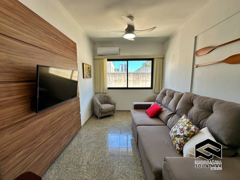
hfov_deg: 102.1
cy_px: 90
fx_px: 97
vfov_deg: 85.7
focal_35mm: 14
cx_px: 120
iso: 40
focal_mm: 2.22
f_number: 2.2
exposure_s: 1/194
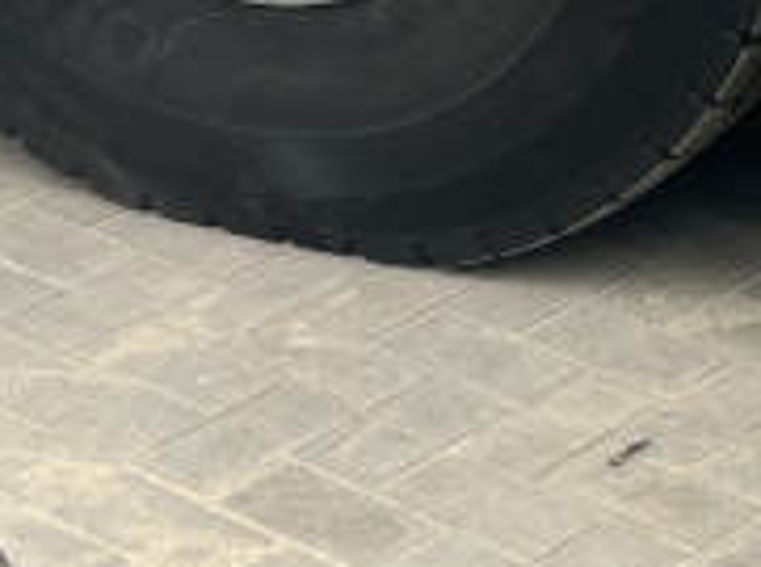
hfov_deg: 13.2
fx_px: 3159
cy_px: 693
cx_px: 1022
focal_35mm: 144
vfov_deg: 10.1
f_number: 1.5
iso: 40
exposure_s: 1/284
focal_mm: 5.7
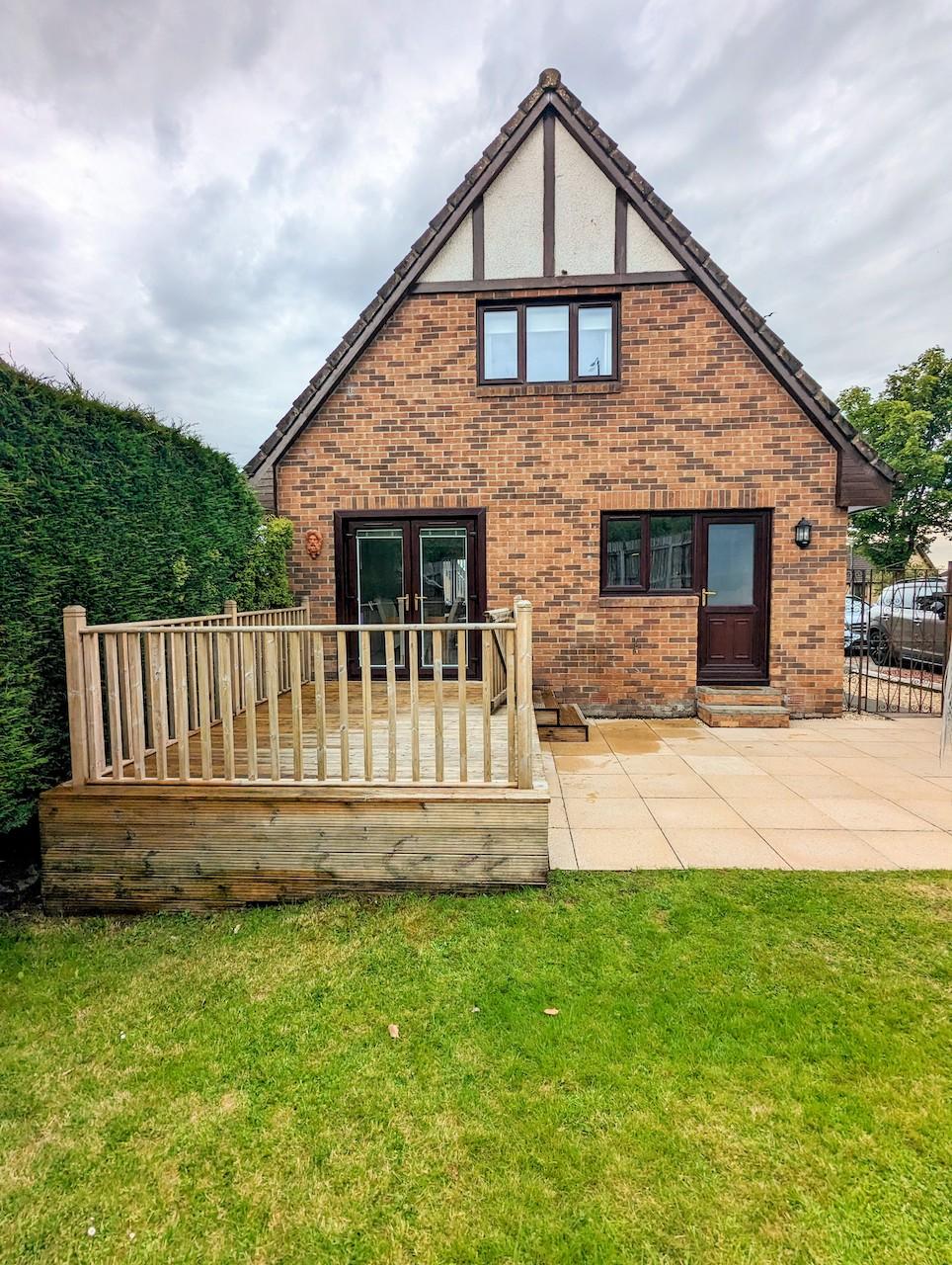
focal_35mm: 16
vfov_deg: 94.4
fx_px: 585
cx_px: 476
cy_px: 632
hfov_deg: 78.3
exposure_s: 1/1068
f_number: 2.2
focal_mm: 2.35
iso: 49
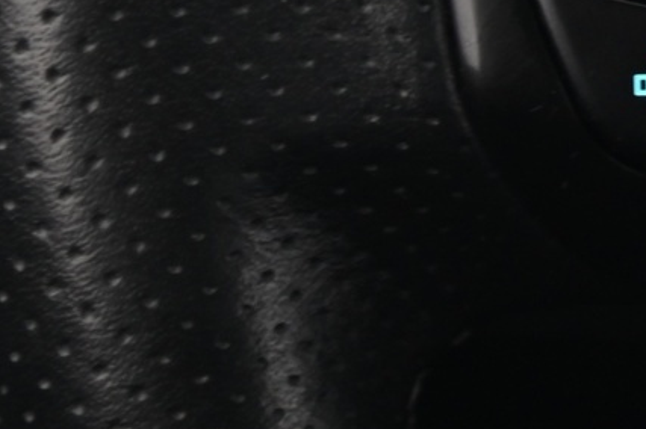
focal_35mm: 456
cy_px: -231
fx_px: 8176
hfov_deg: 4.5
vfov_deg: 3.0
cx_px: 926
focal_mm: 120
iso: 2000
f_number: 4
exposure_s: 1/13
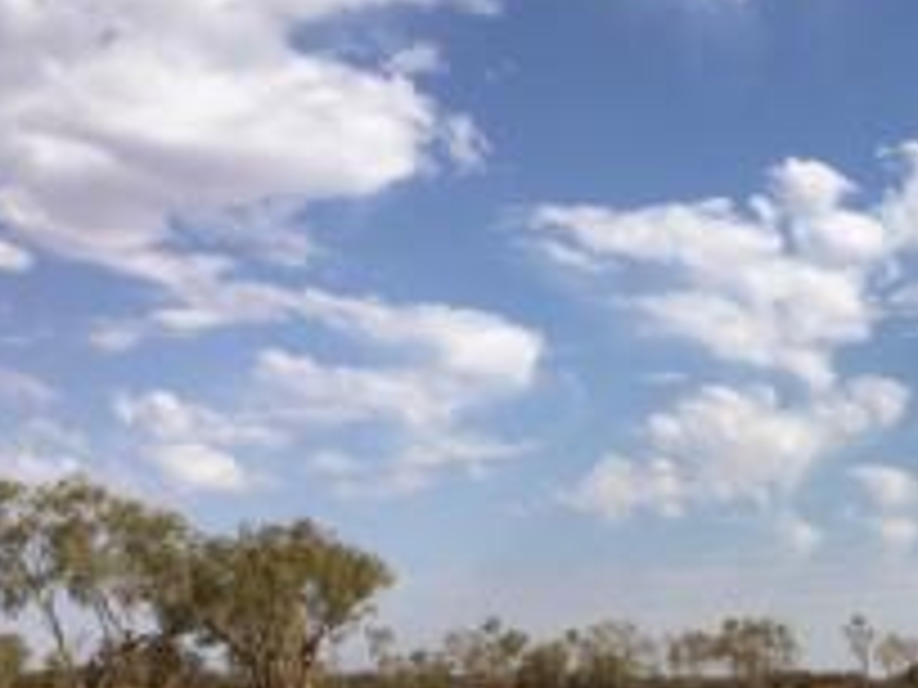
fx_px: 1883
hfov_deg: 25.9
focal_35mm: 71
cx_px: 927
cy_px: 713
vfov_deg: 20.0
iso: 25
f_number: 2.2
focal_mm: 4.15
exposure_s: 1/2331
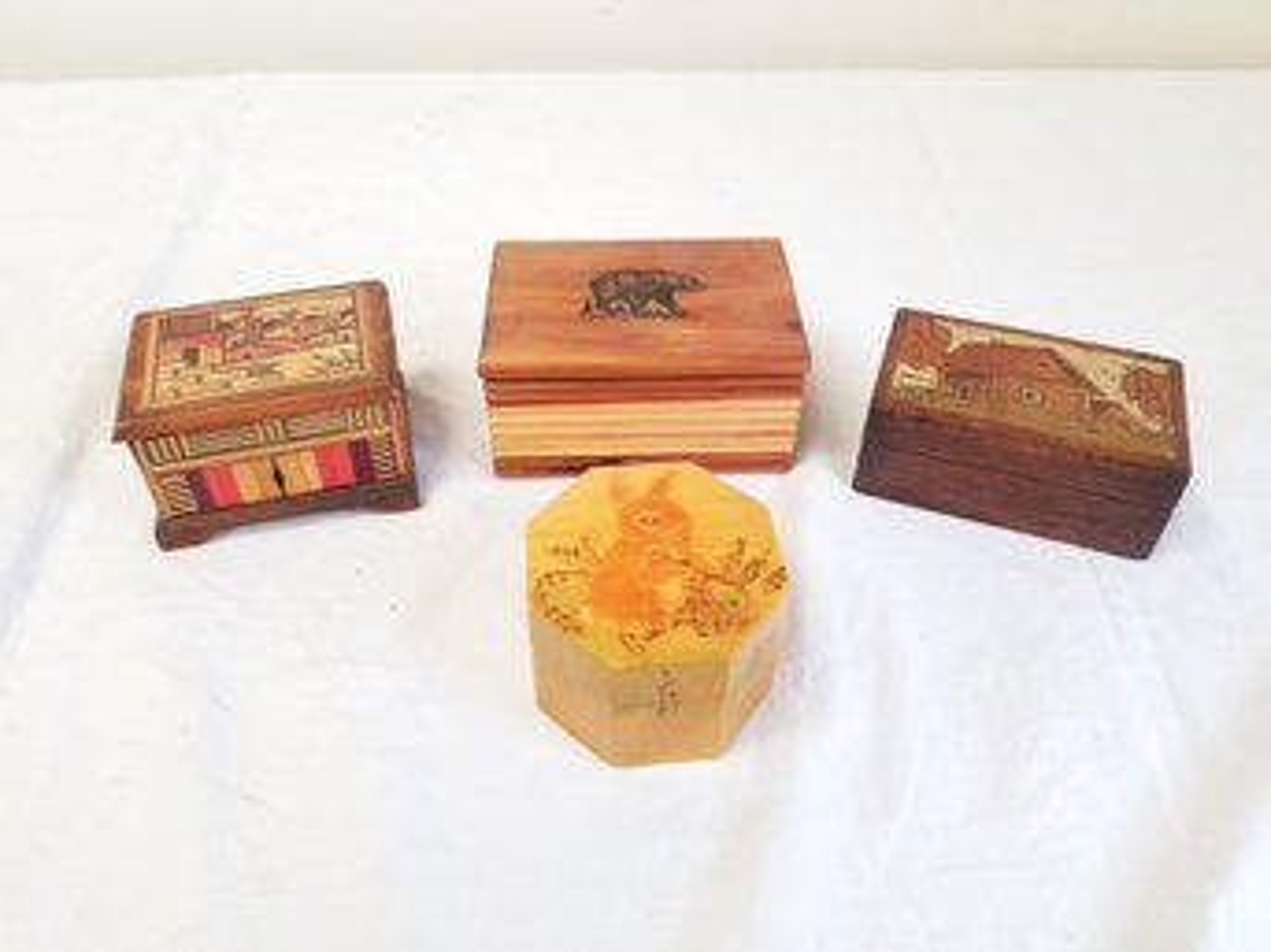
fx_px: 954
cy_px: 476
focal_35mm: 26
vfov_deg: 53.0
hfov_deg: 67.3
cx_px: 636
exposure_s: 1/60
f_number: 1.7
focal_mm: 4.25
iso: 160
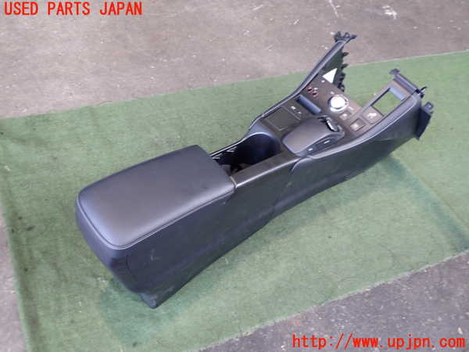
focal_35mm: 30
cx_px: 234
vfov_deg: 46.8
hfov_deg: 60.0
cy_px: 176
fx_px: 406
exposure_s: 1/30
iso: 250
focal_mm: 5.4
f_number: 2.3
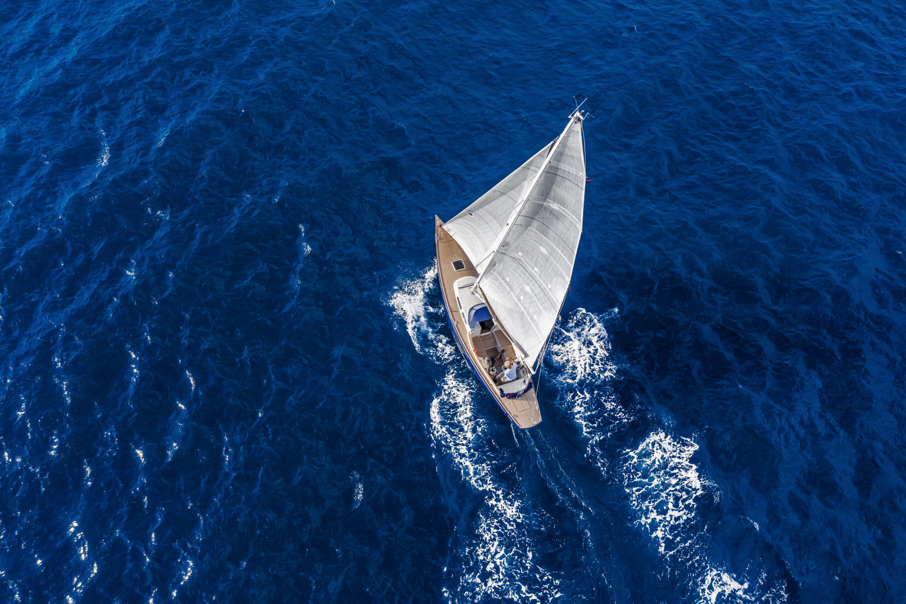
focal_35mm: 28
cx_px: 453
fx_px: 705
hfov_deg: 65.5
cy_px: 302
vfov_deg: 46.4
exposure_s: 1/160
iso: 100
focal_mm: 10.26
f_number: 4.5
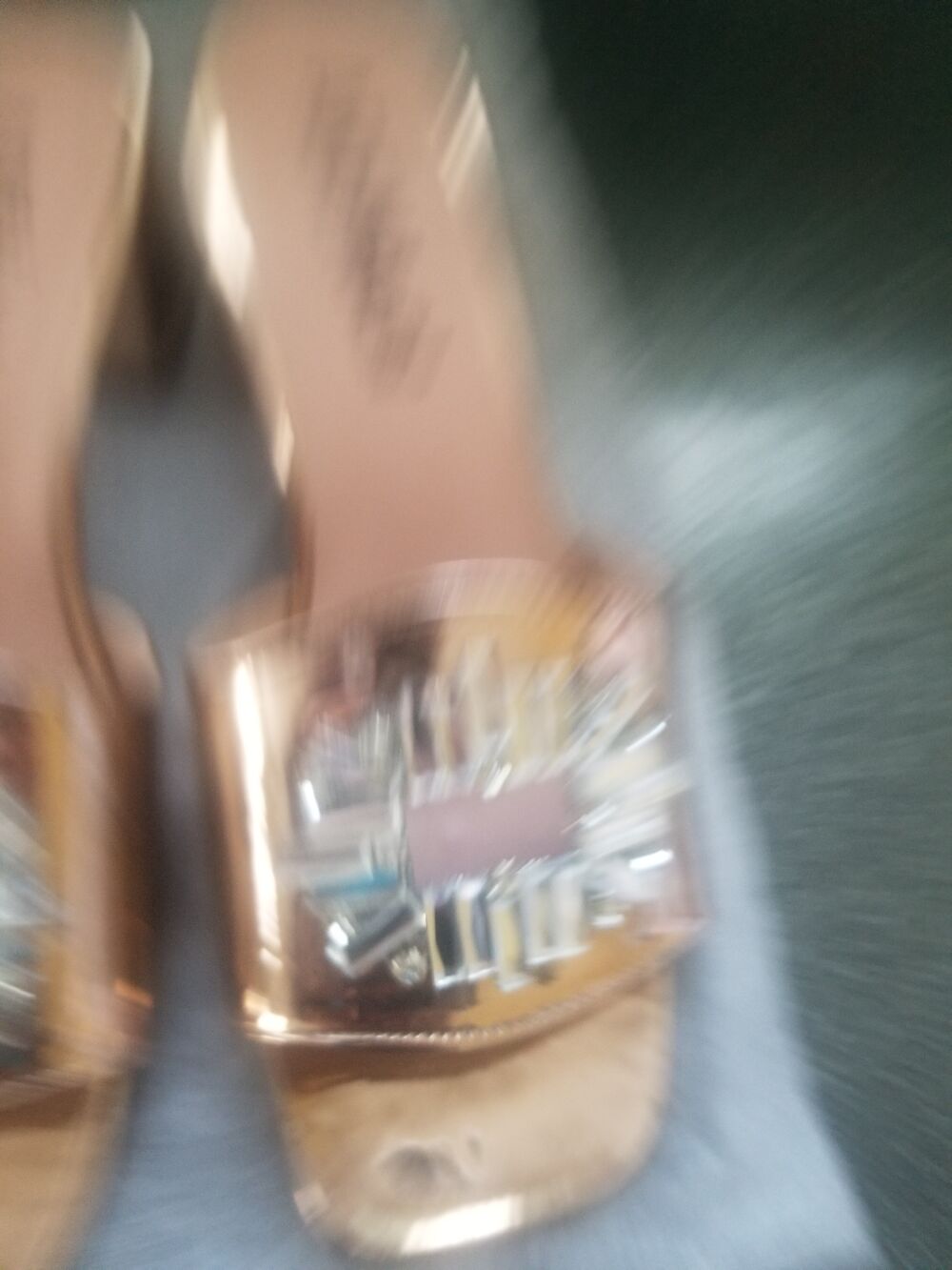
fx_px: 953
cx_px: 476
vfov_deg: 67.3
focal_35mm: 26
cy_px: 635
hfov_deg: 53.1
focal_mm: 4.25
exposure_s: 1/12
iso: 250
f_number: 1.7
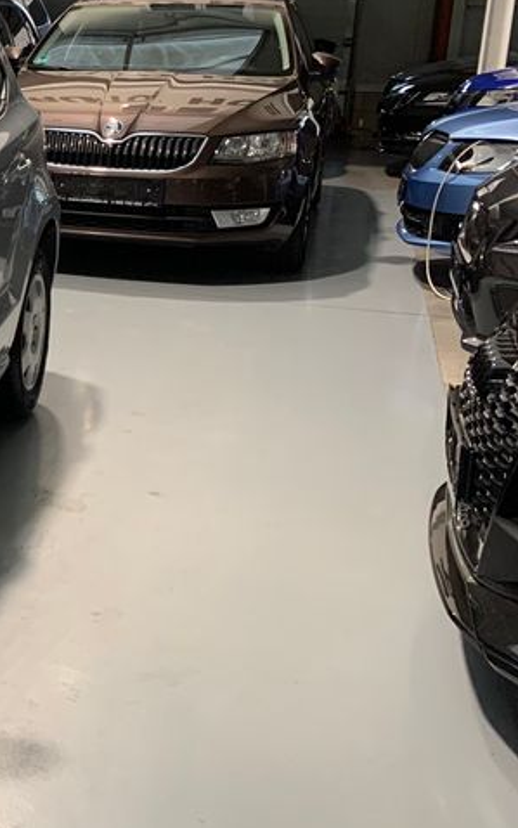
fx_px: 1332
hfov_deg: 18.2
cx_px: -367
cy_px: 324
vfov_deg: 34.4
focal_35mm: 59
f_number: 1.8
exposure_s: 1/60
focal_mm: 4.25
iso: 160
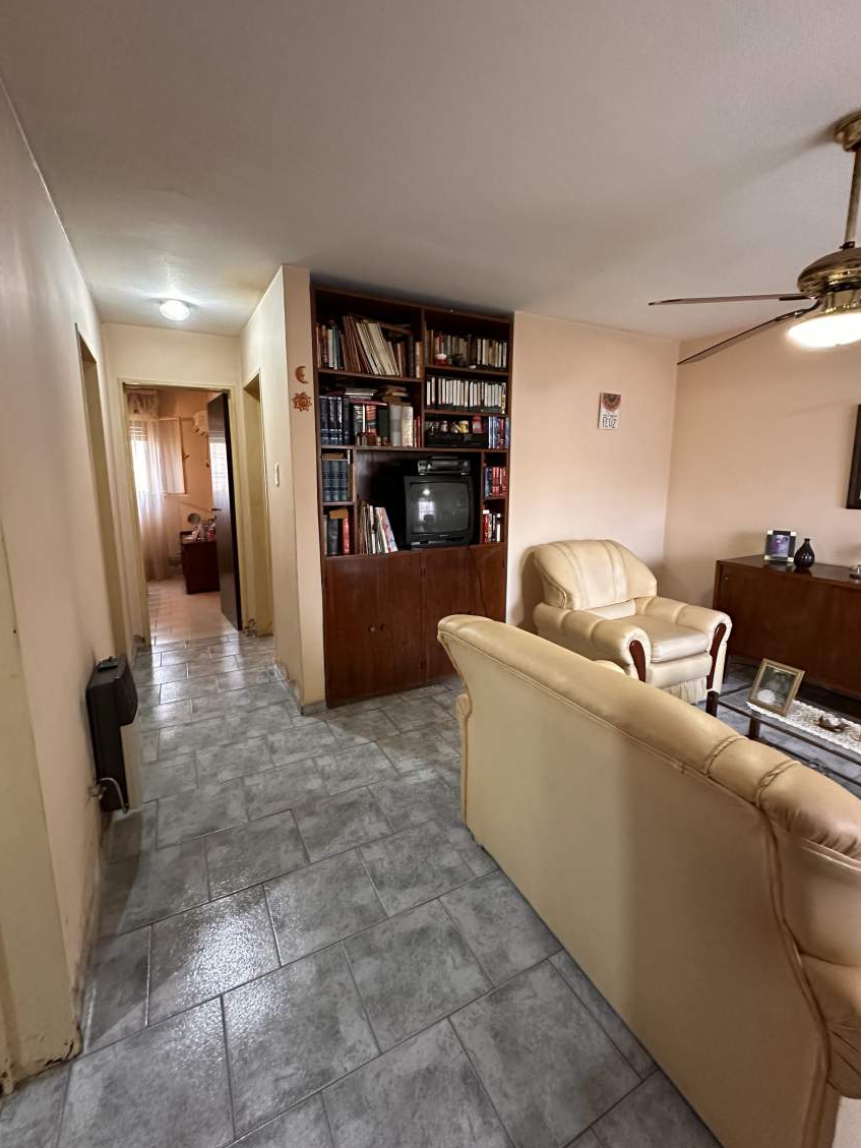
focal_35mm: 15
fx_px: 497
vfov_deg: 98.1
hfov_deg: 81.8
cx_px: 433
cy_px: 555
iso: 800
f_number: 2.2
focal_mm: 2.22
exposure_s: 1/50
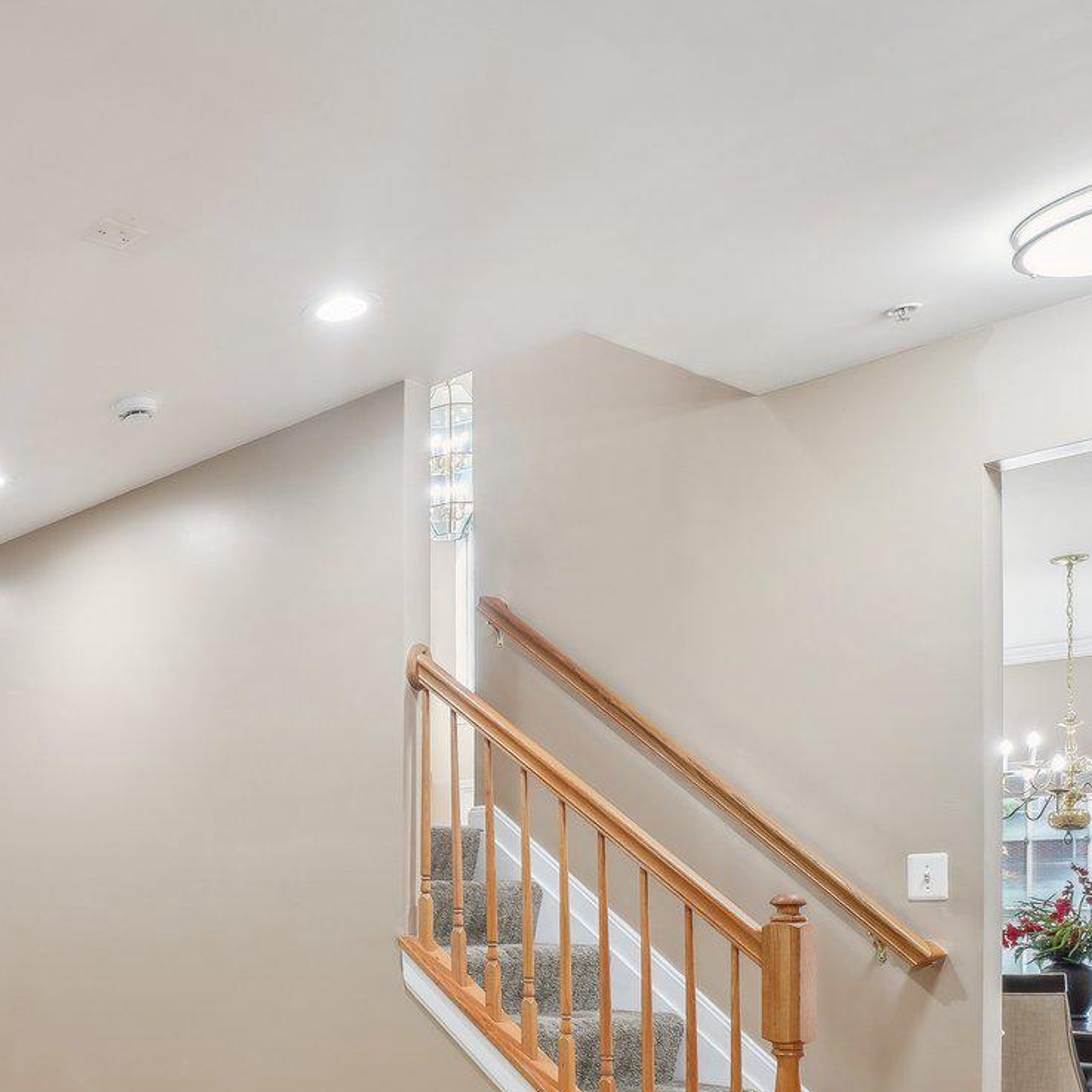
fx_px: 1178
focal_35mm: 33
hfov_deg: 36.8
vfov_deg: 46.0
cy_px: 937
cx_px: -247
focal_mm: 14
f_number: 7.1
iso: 160
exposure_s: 1/4
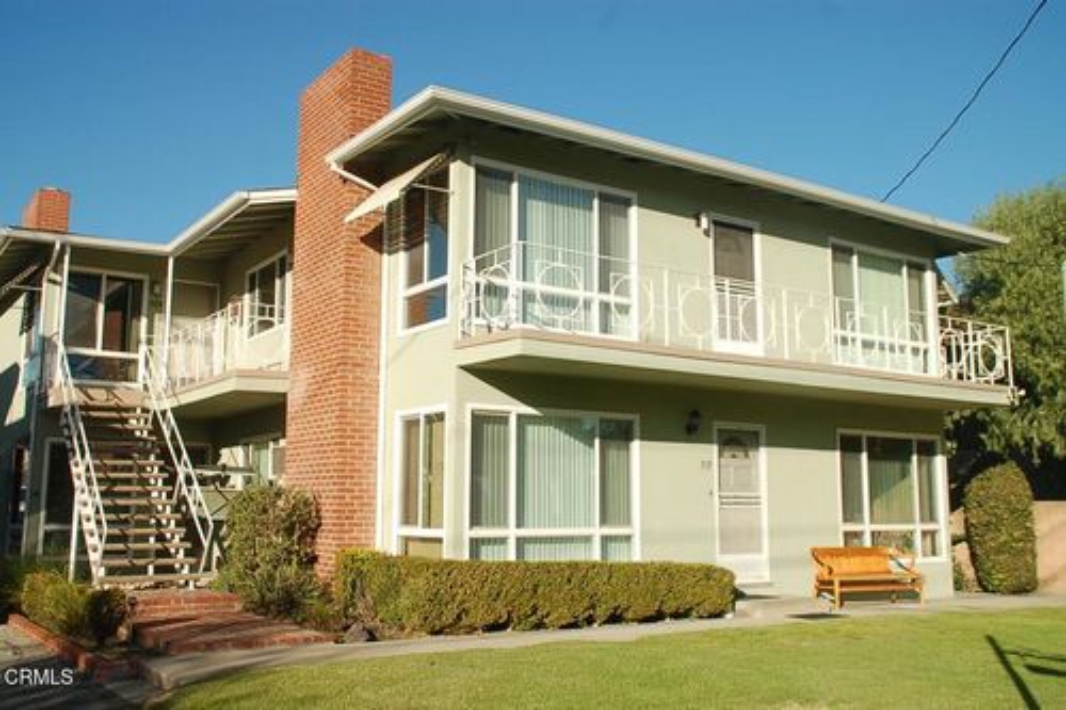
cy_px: 355
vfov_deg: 35.5
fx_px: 1110
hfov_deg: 51.3
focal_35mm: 38
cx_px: 533
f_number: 10
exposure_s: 1/400
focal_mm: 25
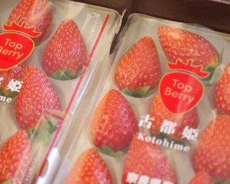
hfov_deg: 17.6
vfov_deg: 14.1
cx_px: 93
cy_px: 114
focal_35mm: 109
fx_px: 742
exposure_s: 1/100
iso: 1600
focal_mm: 50
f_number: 4
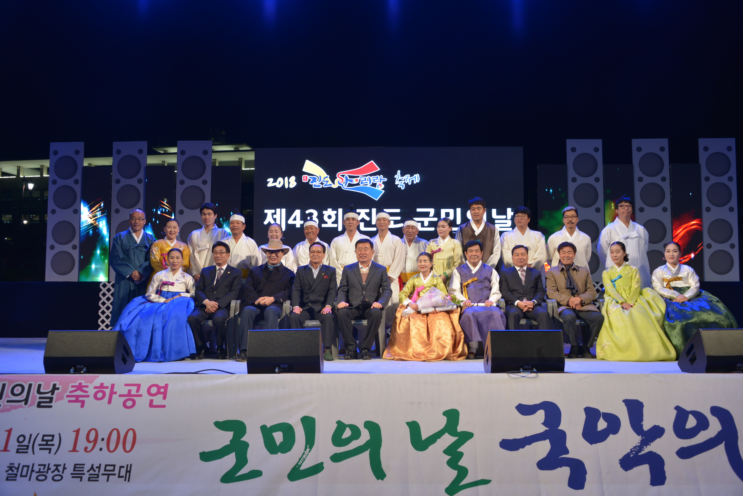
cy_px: 248
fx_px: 702
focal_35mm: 34
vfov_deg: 38.9
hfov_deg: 55.8
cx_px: 372
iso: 320
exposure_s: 1/25
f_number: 5.6
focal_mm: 34
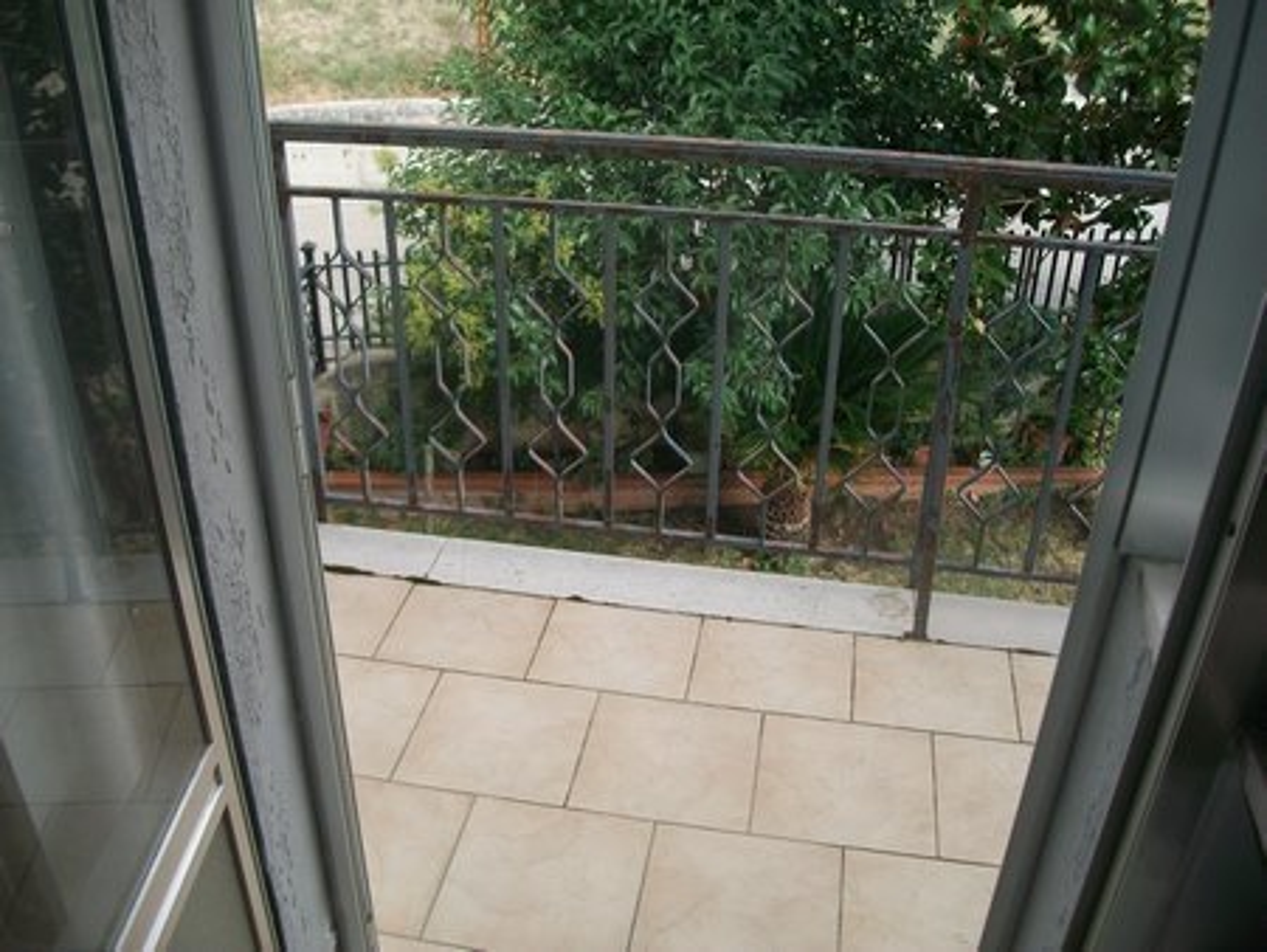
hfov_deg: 56.8
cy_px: 476
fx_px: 1172
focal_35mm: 32
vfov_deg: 44.2
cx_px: 634
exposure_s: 1/250
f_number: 2.9
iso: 80
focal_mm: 5.7
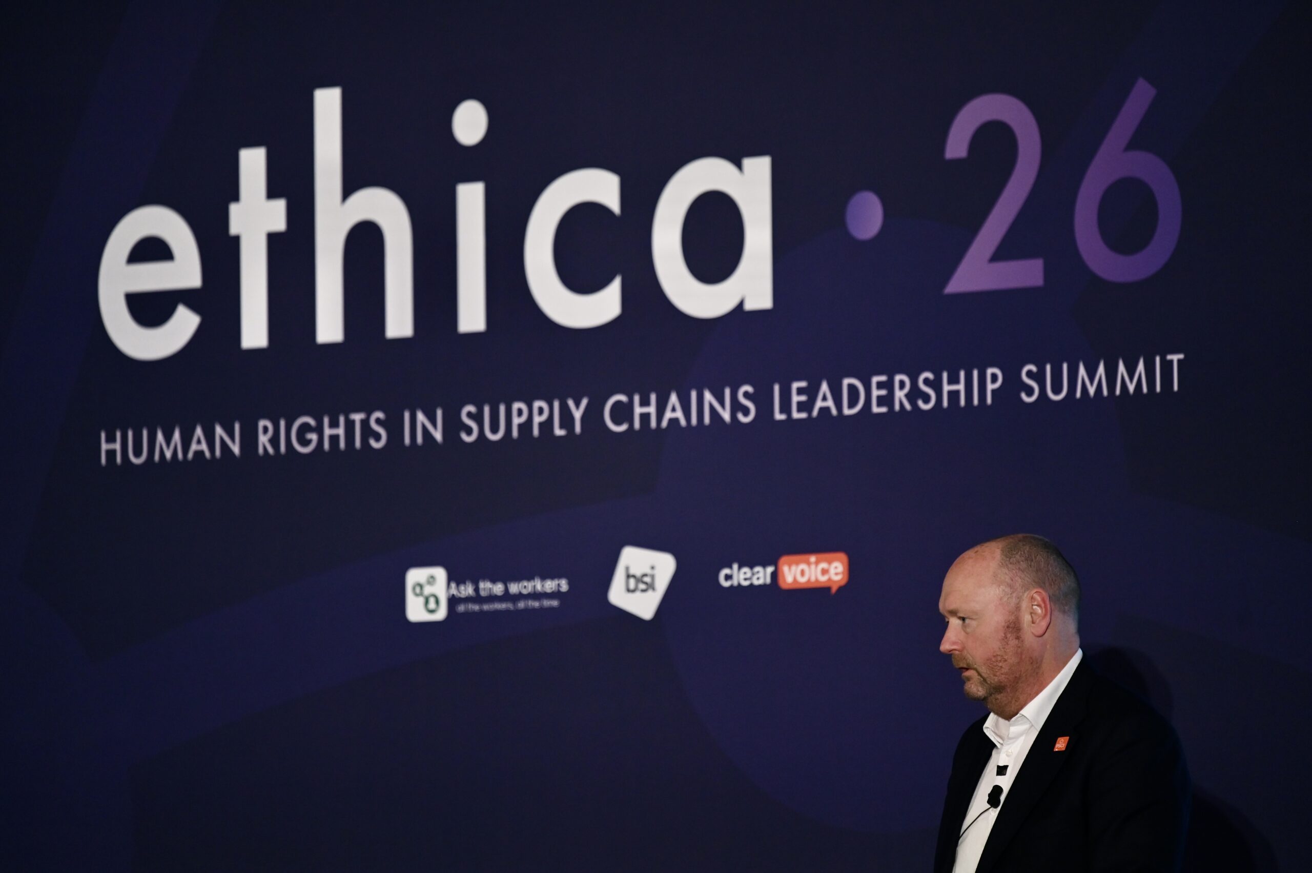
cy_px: 436
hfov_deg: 6.9
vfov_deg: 4.6
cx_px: 656
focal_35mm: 300
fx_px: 10925
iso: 2000
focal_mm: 300
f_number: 4
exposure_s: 1/160
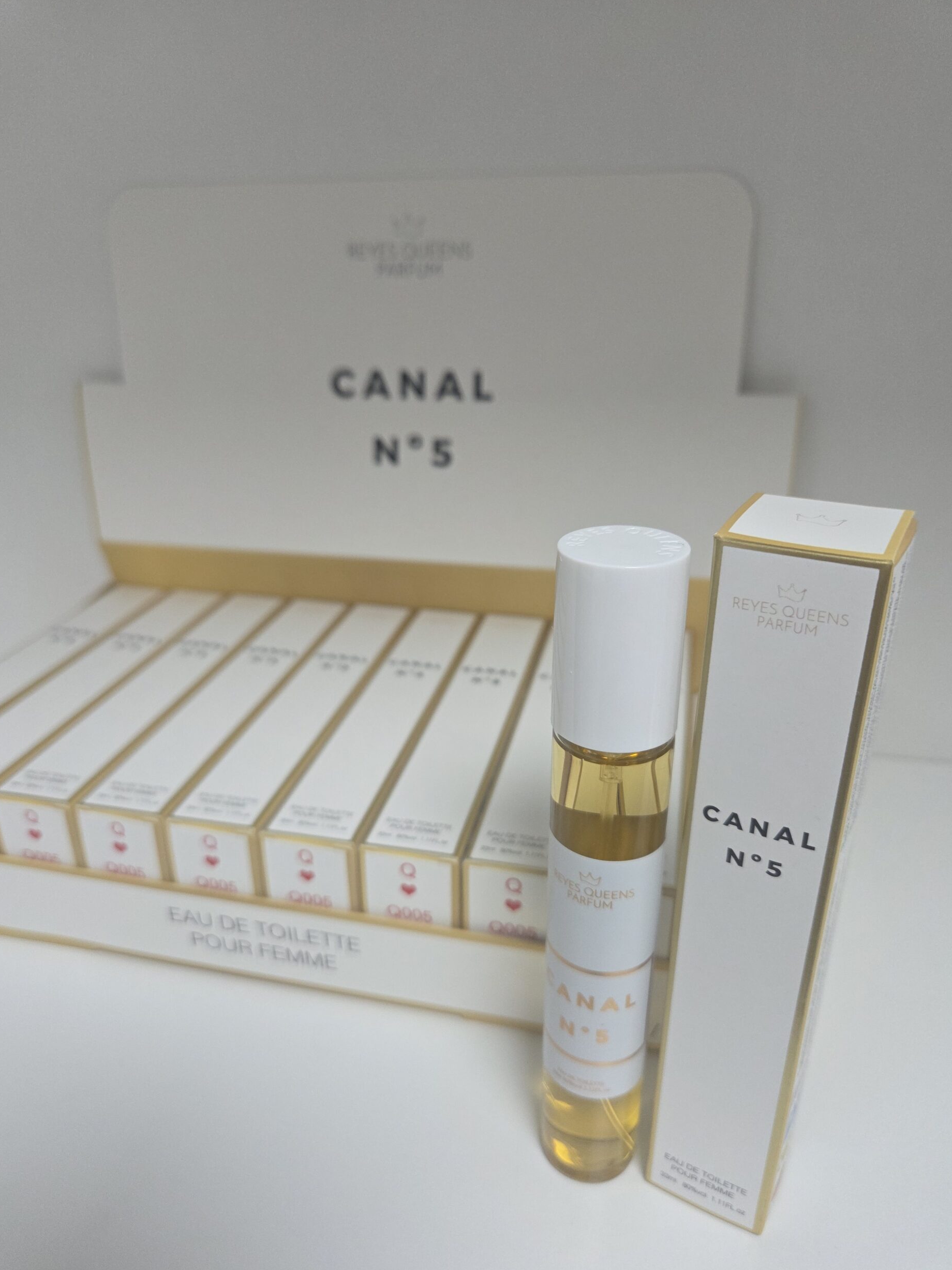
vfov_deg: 71.6
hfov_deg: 56.8
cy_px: 659
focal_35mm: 24
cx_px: 467
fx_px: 880
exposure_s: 1/180
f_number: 1.8
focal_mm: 5.4
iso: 200
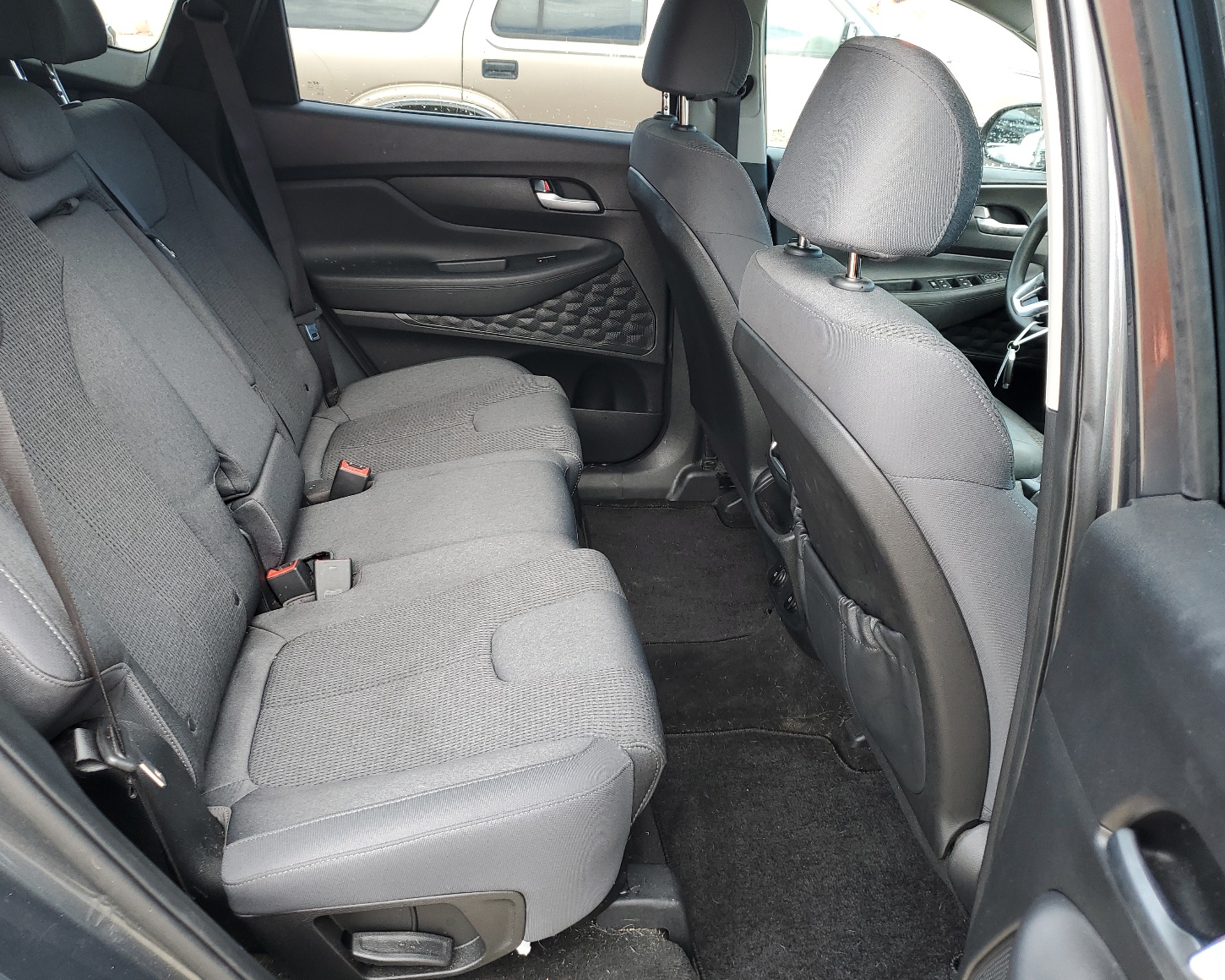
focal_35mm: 28
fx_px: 1015
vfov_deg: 51.5
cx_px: 625
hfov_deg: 62.2
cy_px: 487
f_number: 1.5
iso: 50
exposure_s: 1/172
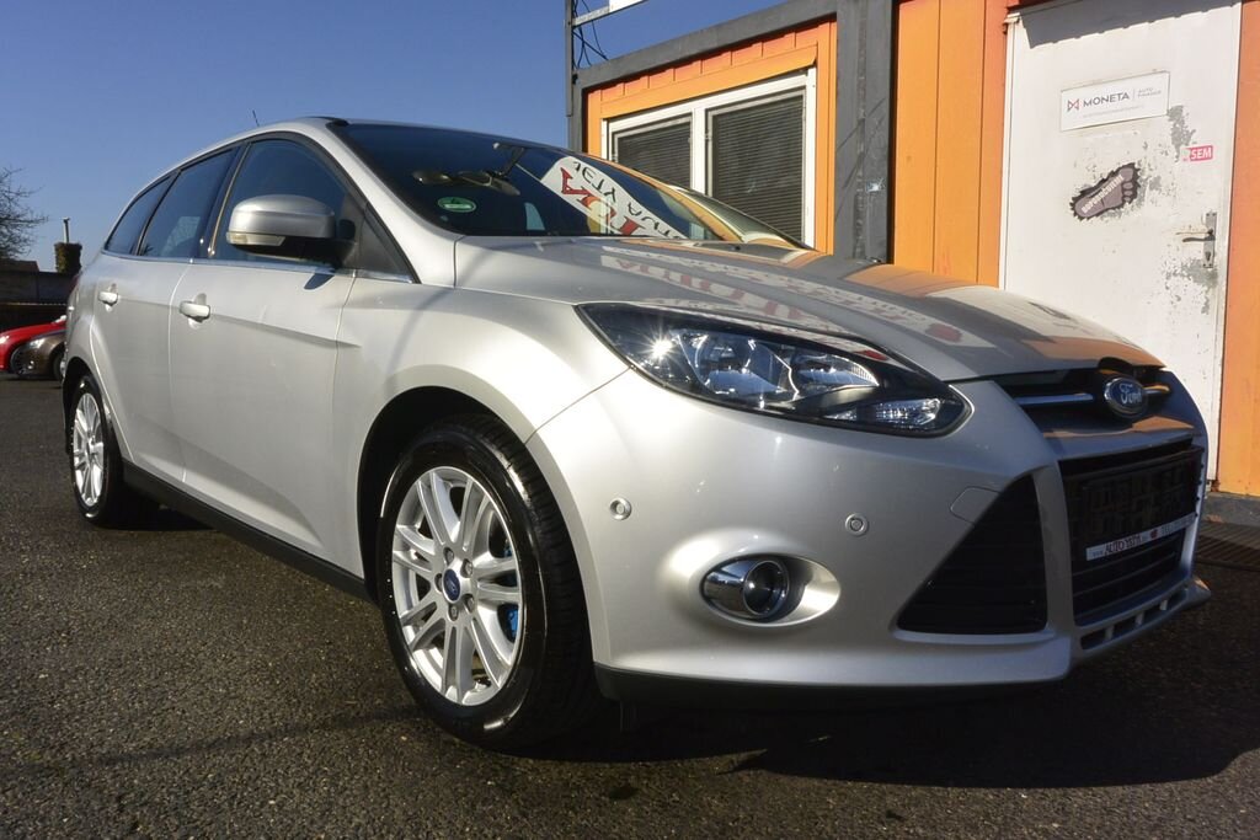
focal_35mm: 27
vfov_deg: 47.9
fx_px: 945
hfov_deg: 67.4
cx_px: 630
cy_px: 420
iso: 160
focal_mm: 10
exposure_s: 1/250
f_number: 16
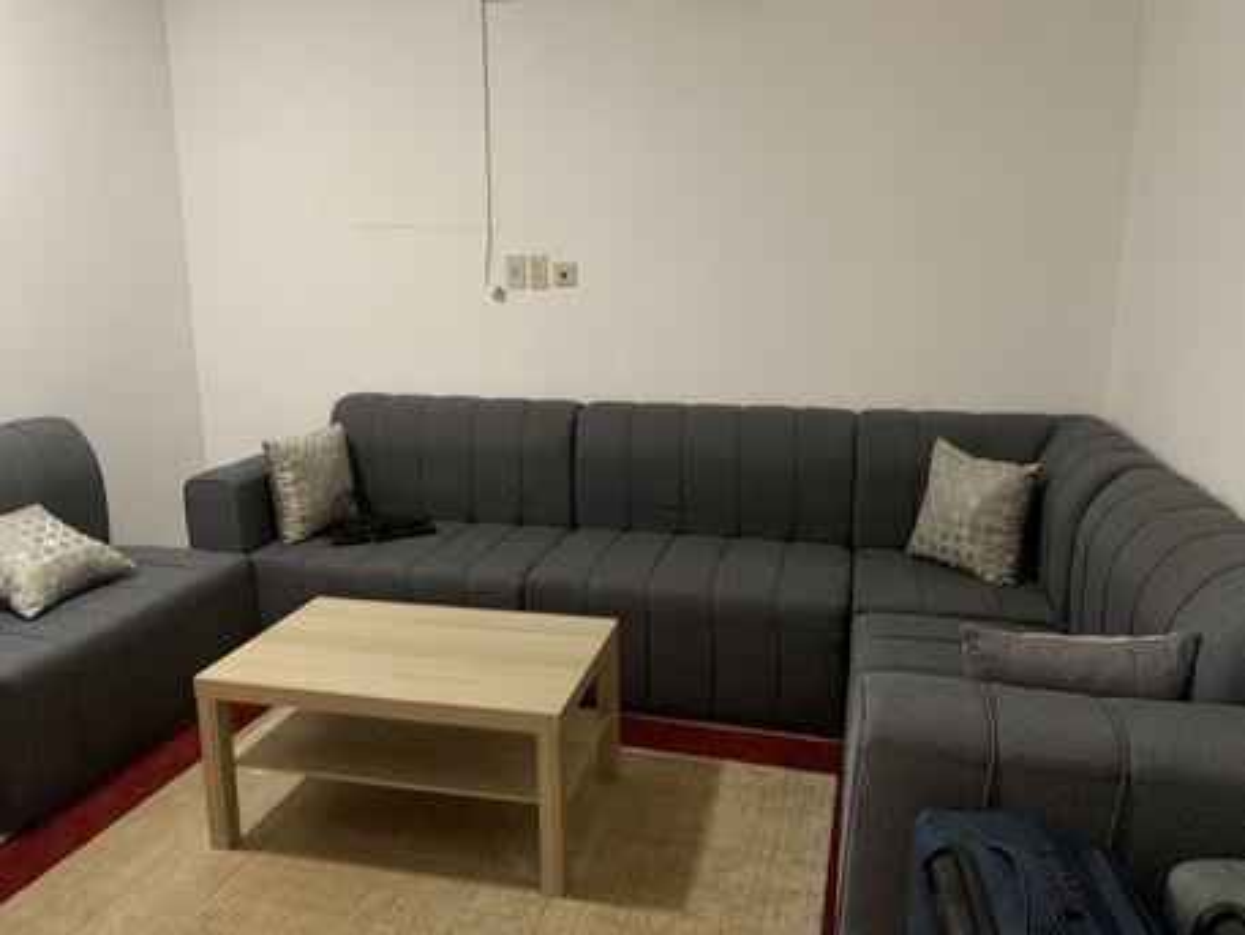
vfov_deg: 53.1
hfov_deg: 67.3
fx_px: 935
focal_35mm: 26
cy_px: 468
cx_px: 622
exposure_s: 1/40
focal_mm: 4.25
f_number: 1.8
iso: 400
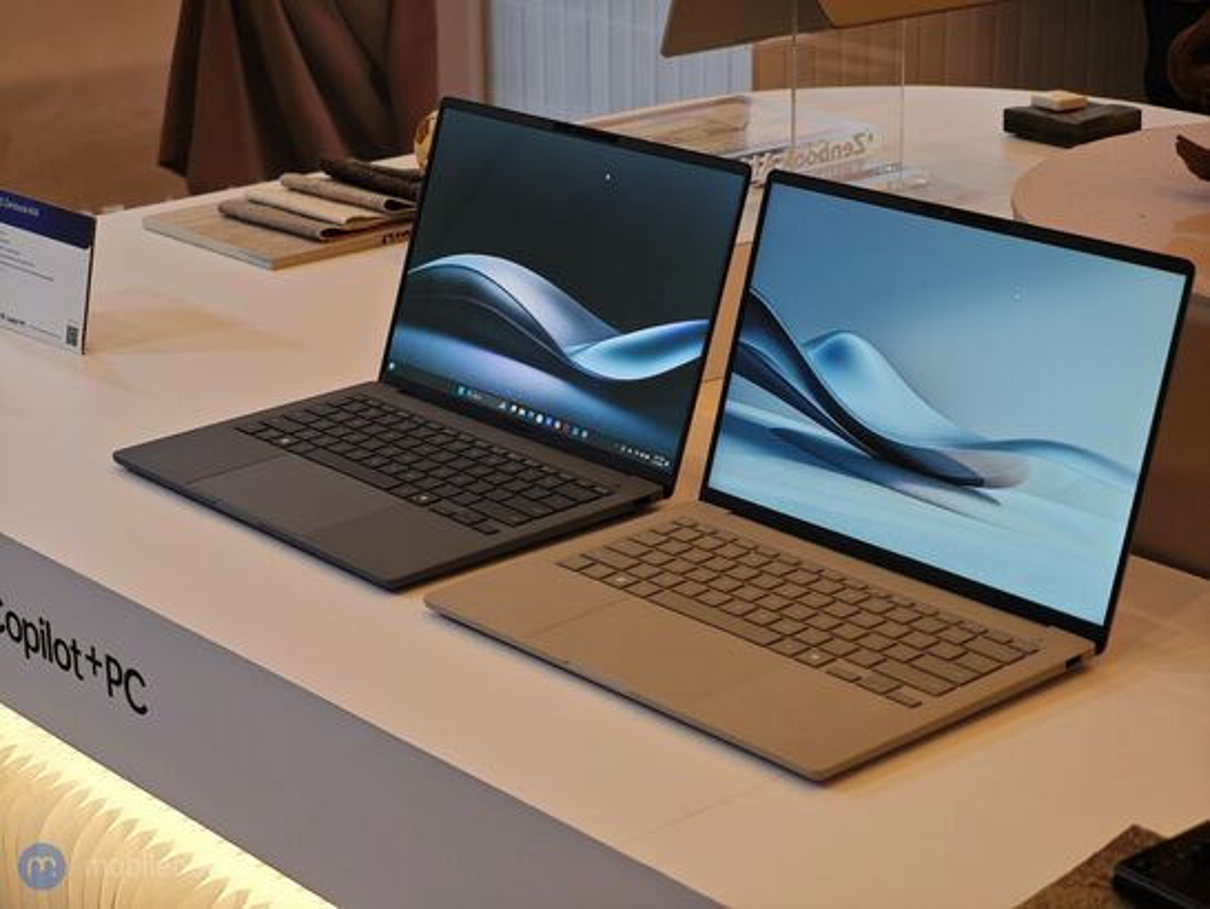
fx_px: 2623
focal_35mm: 75
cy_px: 454
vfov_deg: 19.7
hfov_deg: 26.0
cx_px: 605
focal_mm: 12.28
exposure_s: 1/120
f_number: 1.8
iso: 100
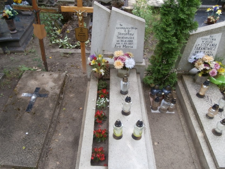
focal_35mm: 29
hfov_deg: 61.5
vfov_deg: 48.0
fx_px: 189
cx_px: 100
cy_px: 99
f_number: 3
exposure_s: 1/125
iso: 100
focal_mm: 4.2
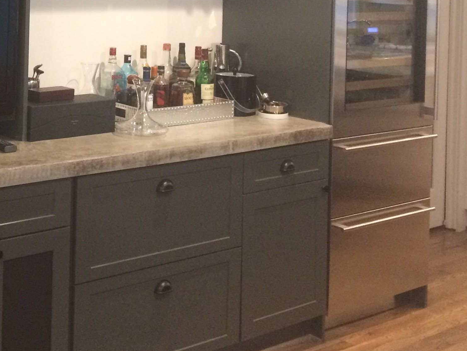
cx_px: 41
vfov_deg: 22.3
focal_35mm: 63
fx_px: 850
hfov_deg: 29.4
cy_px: -12
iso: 250
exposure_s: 1/17
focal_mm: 4.15
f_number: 2.2
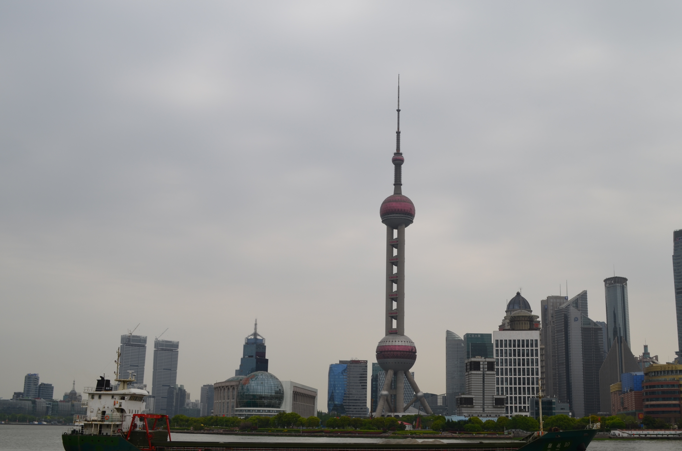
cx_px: 390
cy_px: 247
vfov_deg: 31.7
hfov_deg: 46.3
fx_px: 794
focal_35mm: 42
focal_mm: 24
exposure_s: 1/125
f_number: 11
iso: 100
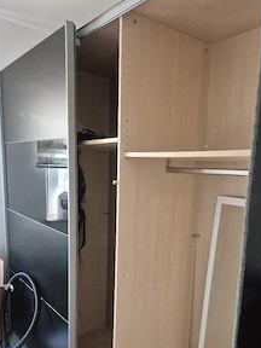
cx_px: 157
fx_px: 322
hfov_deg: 43.9
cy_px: 232
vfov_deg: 55.6
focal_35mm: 32
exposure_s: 1/100
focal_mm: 5.4
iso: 1600
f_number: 1.8
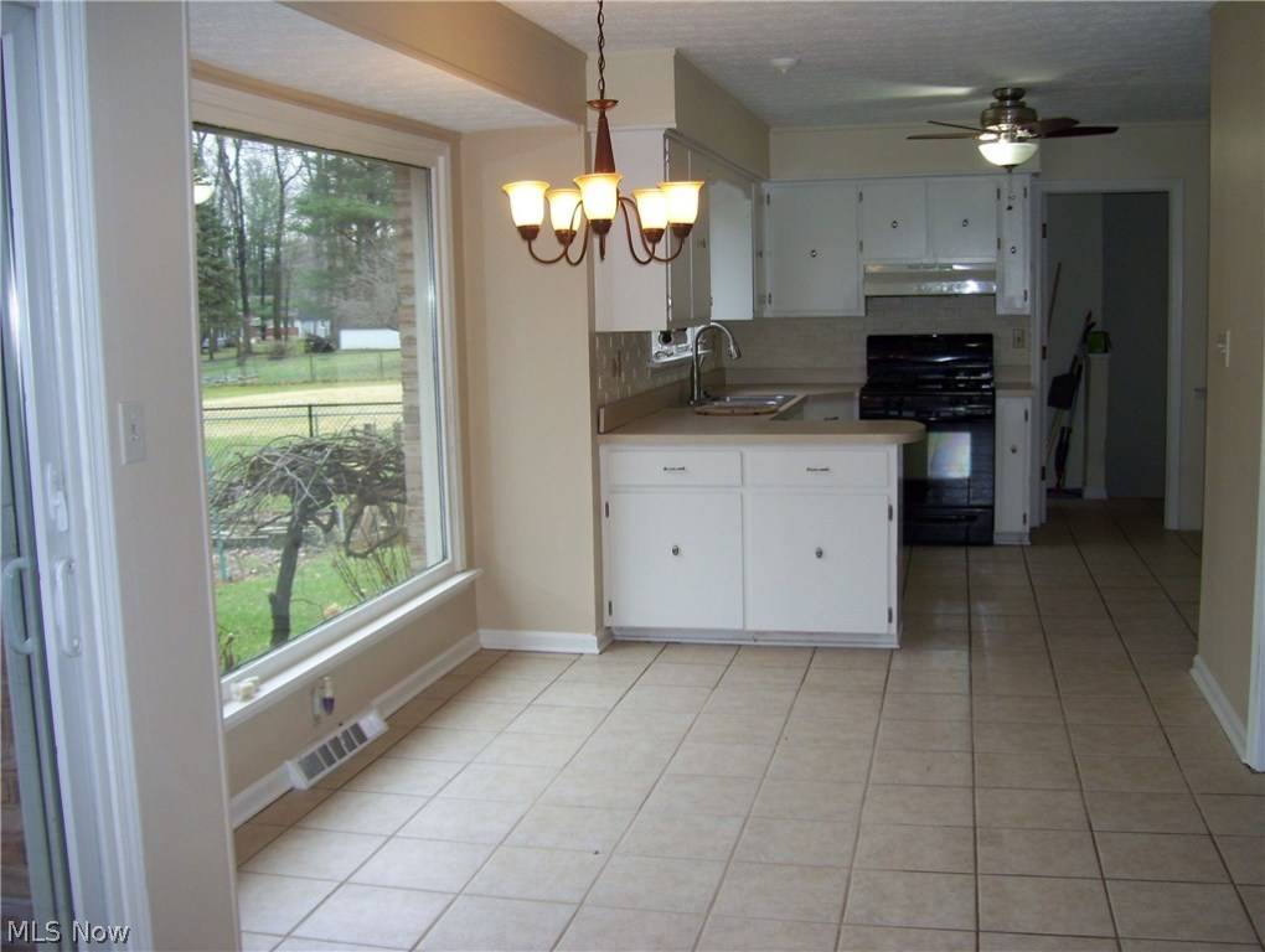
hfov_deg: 51.3
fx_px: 1317
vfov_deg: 39.7
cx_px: 632
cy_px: 476
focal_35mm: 36
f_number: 2.7
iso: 80
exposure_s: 1/60
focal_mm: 6
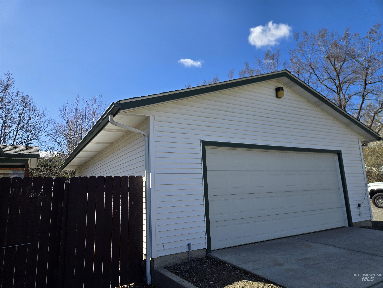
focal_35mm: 23
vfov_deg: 58.9
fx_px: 254
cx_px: 192
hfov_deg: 73.9
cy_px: 144
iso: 25
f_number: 1.8
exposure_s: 1/1232
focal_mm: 5.4
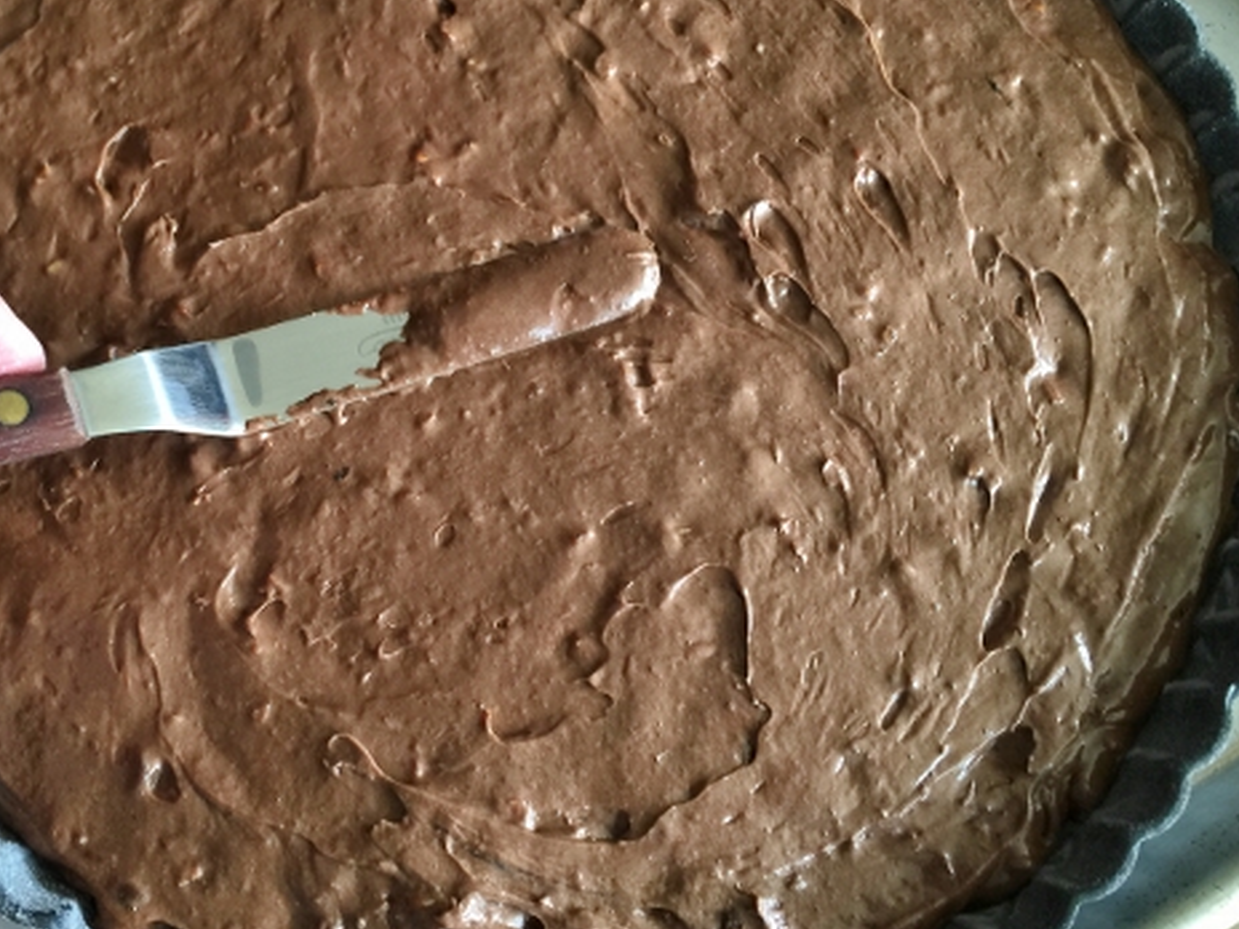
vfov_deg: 35.9
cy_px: 422
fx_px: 1432
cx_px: 427
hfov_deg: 46.2
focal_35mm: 40
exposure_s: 1/30
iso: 50
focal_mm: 4.15
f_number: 2.2
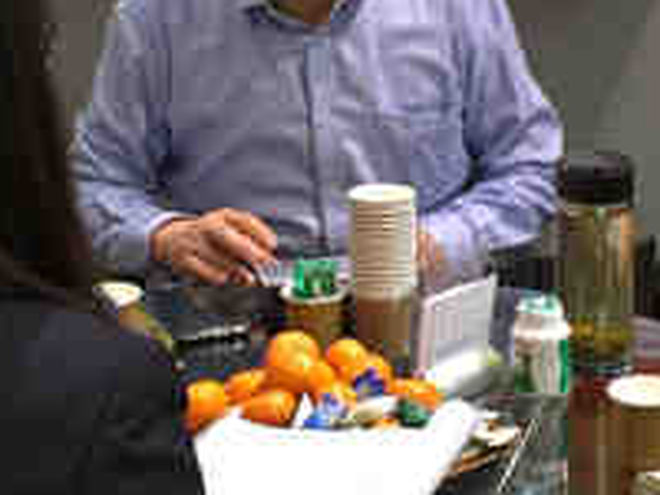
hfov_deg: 17.0
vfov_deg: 12.7
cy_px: 36
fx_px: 2212
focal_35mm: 116
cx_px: 383
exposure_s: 1/33
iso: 32
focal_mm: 4.15
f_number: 2.2
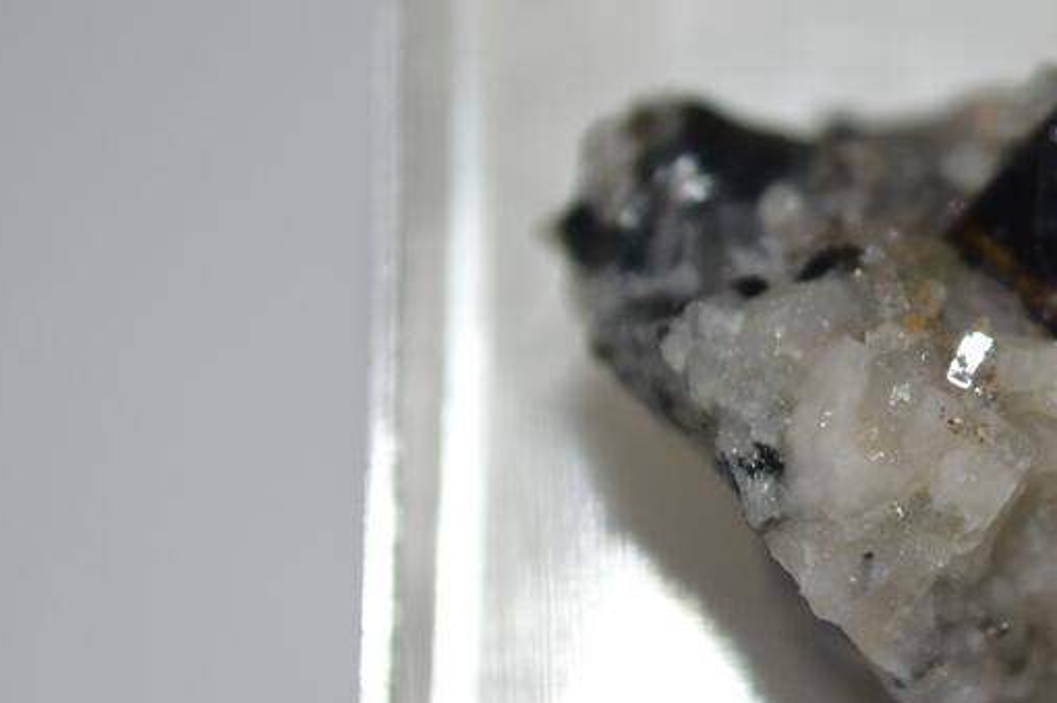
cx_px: 1132
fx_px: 5932
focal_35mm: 202
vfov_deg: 6.8
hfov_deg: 10.1
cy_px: 331
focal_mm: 55
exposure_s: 1/60
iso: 640
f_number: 5.6
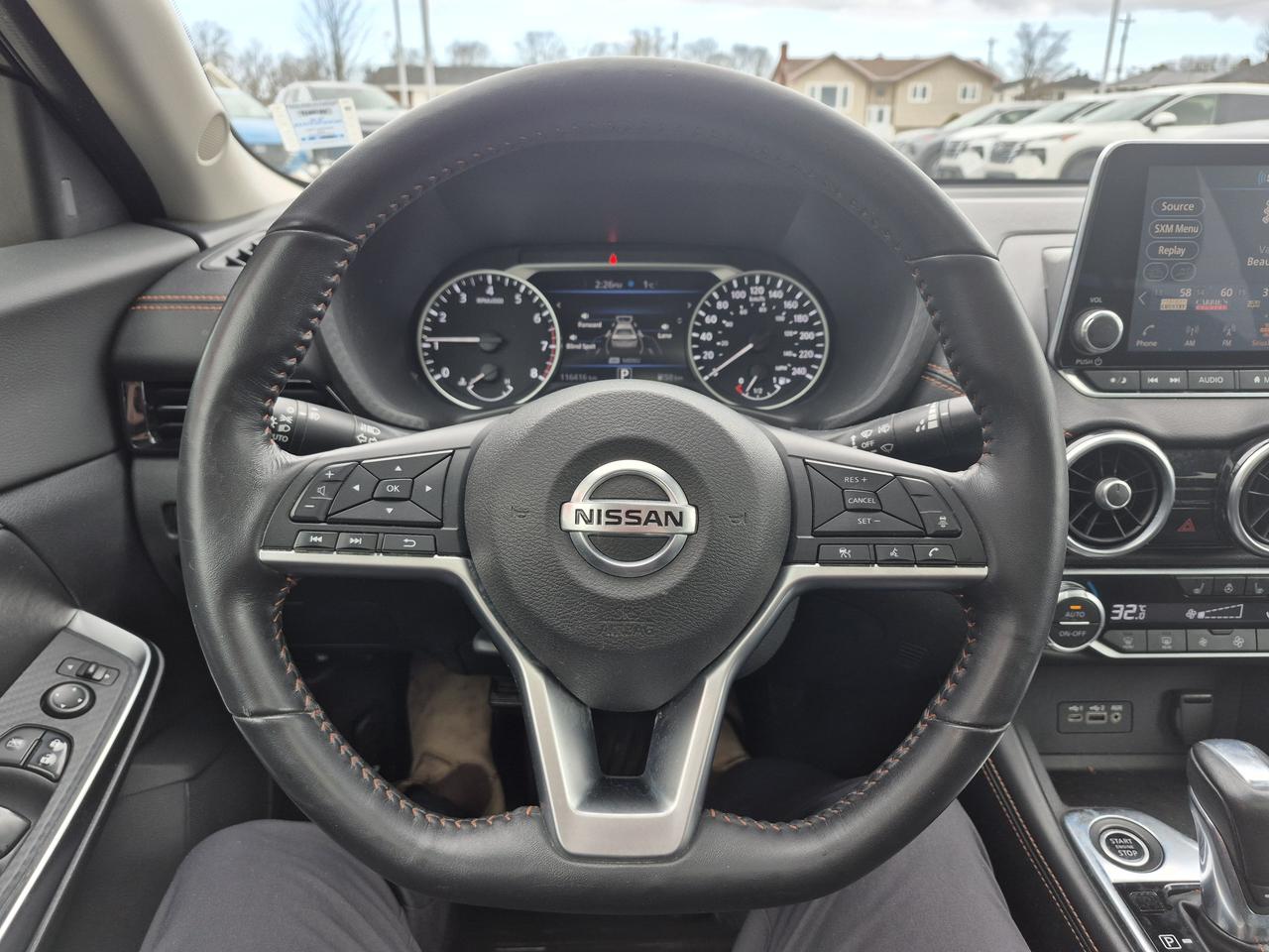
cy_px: 476
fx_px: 843
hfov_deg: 73.9
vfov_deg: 58.9
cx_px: 634
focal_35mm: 23
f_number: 1.8
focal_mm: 5.4
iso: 50
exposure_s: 1/180
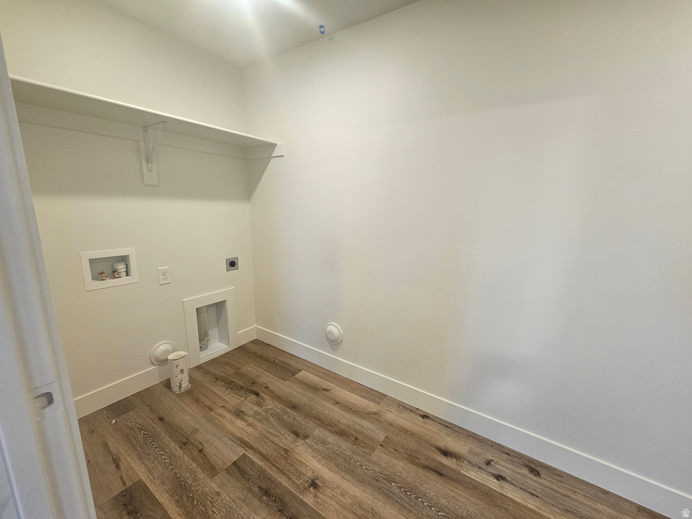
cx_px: 346
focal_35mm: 13
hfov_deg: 106.2
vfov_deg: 89.9
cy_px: 260
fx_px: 260
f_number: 2.2
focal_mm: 2.2
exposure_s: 1/60
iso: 125
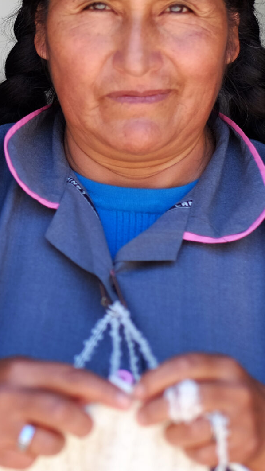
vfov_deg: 10.2
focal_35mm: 212
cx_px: -44
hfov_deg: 5.7
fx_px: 2648
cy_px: 167
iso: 200
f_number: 1.4
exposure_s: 1/1000
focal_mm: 56
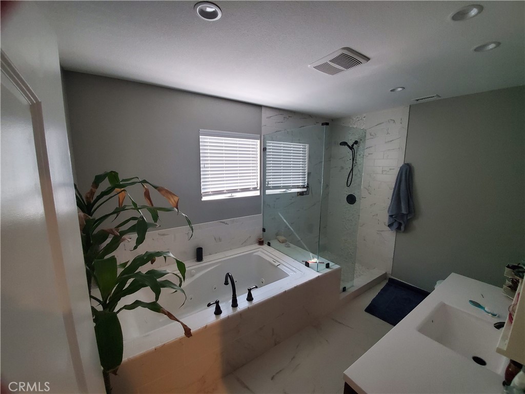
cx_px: 262
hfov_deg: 106.2
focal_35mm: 13
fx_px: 197
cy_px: 197
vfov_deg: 89.9
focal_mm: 1.8
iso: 640
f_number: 2.2
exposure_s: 1/59
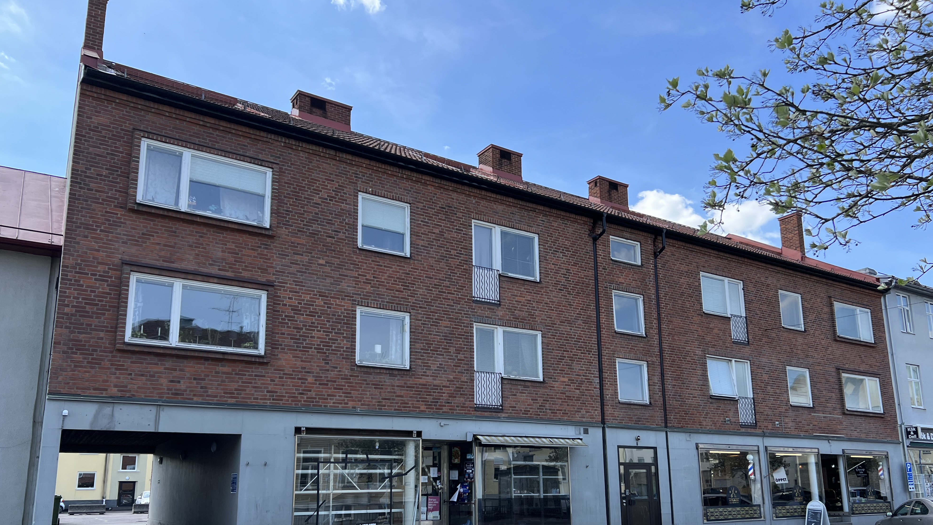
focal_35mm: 29
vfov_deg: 39.8
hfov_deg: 66.1
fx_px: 717
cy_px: 342
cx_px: 476
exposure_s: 1/1224
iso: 50
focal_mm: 5.7
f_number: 1.5
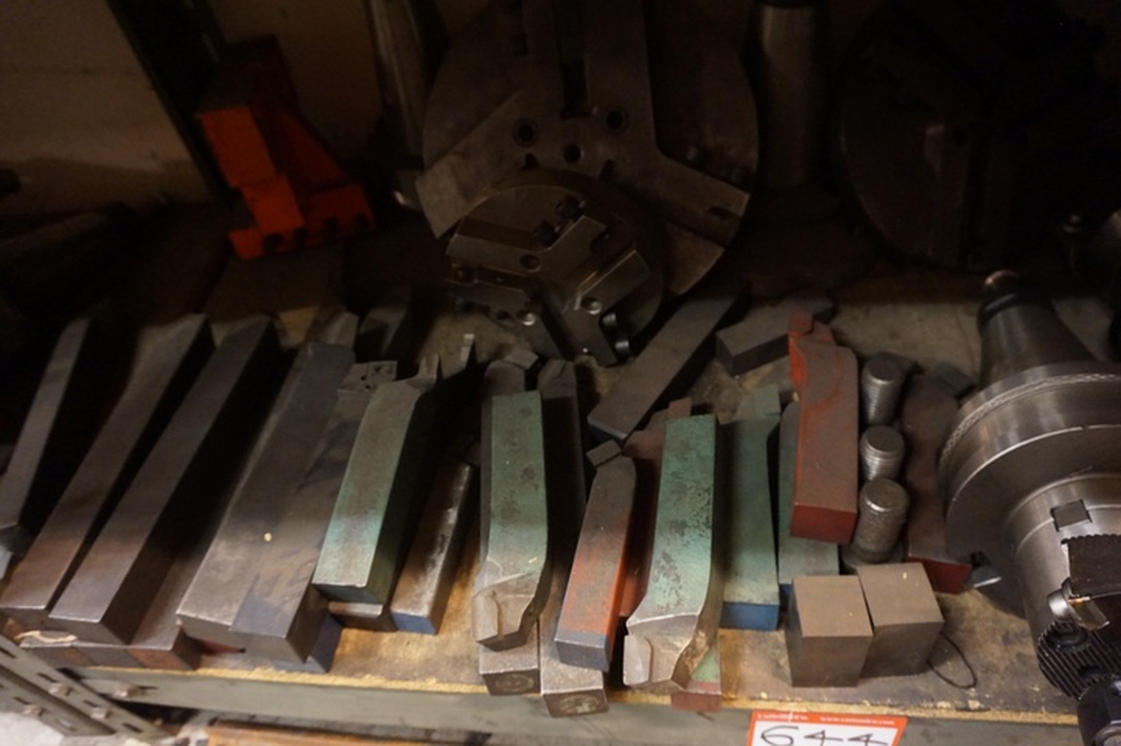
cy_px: 373
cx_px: 560
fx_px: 747
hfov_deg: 73.8
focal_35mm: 24
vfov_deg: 53.1
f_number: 3.5
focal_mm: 16
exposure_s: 1/10
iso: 3200
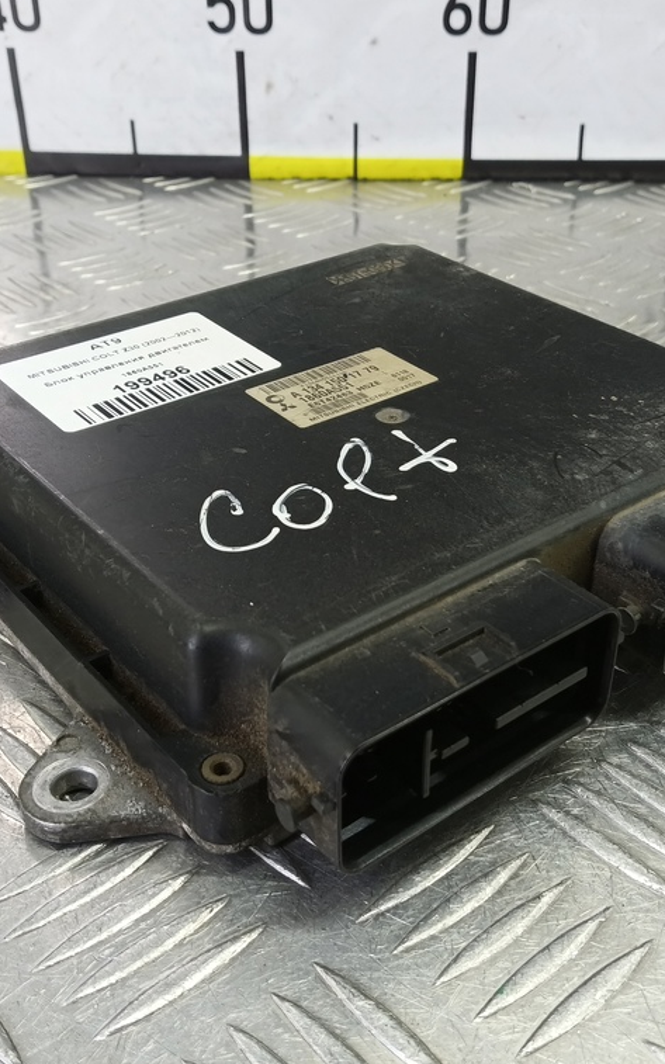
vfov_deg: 58.1
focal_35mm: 33
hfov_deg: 38.3
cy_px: 530
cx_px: 351
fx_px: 957
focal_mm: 4.11
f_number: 1.6
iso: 184
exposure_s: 1/50
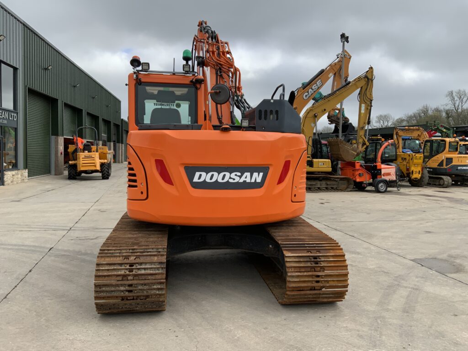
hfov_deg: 61.7
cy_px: 176
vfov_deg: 48.2
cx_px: 234
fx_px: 392
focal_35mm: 29
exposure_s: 1/1098
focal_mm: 3
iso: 16
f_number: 1.8
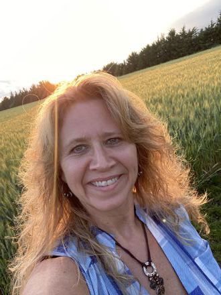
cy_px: 148
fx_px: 255
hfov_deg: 46.8
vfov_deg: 60.0
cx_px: 110
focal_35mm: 30
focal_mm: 2.71
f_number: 2.2
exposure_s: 1/104
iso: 100
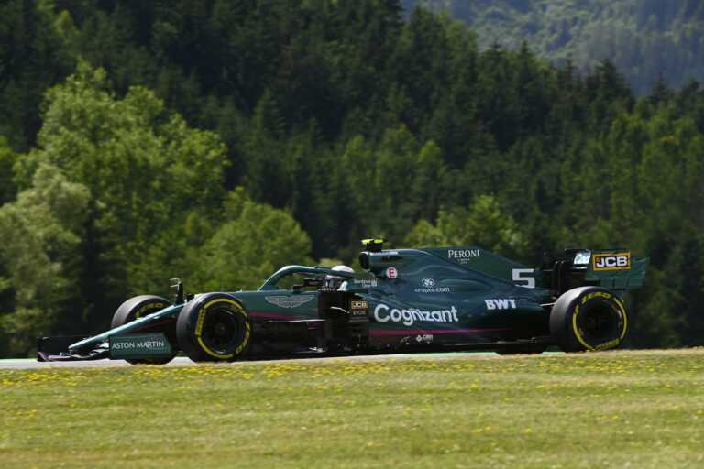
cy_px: 234
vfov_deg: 4.9
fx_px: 5475
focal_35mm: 280
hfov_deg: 7.4
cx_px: 352
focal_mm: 280
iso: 400
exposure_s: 1/1000
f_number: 8
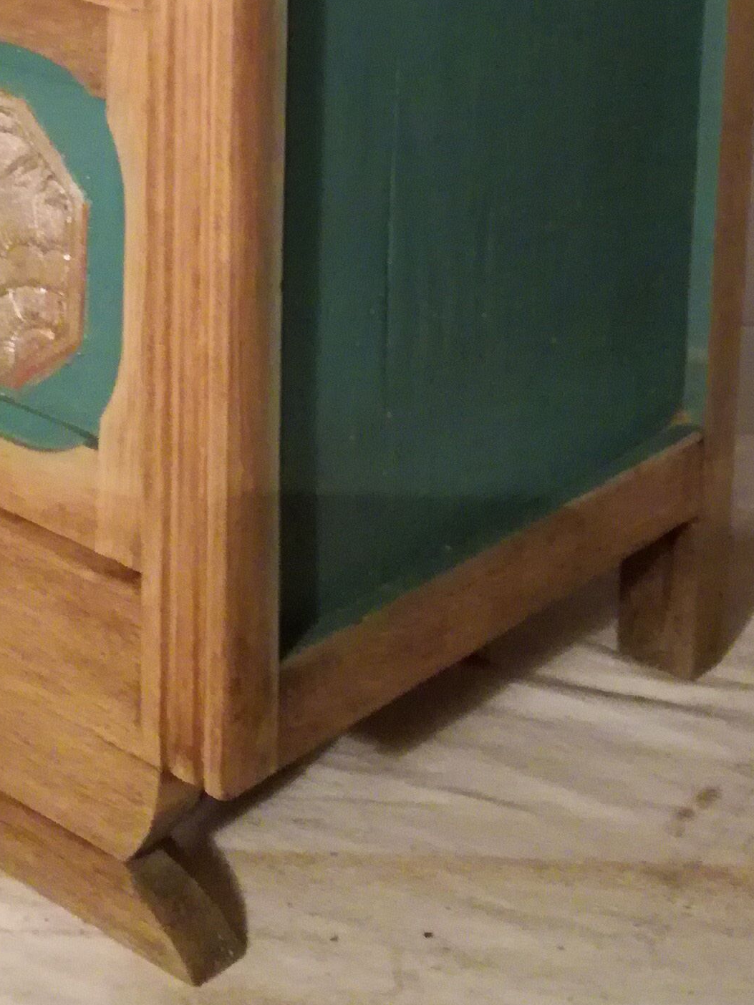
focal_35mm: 80
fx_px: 2323
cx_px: 181
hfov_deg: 18.3
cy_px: -135
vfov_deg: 22.8
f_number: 2
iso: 640
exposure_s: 1/20
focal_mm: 3.79
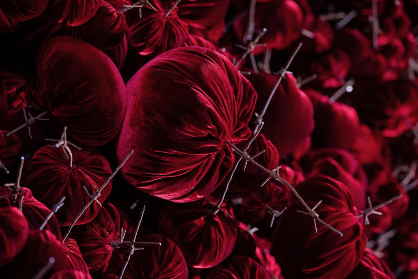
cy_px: 140
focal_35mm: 181
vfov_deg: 7.6
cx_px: 209
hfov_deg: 11.4
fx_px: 2102
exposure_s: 1/5
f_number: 5
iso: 1000
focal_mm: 181
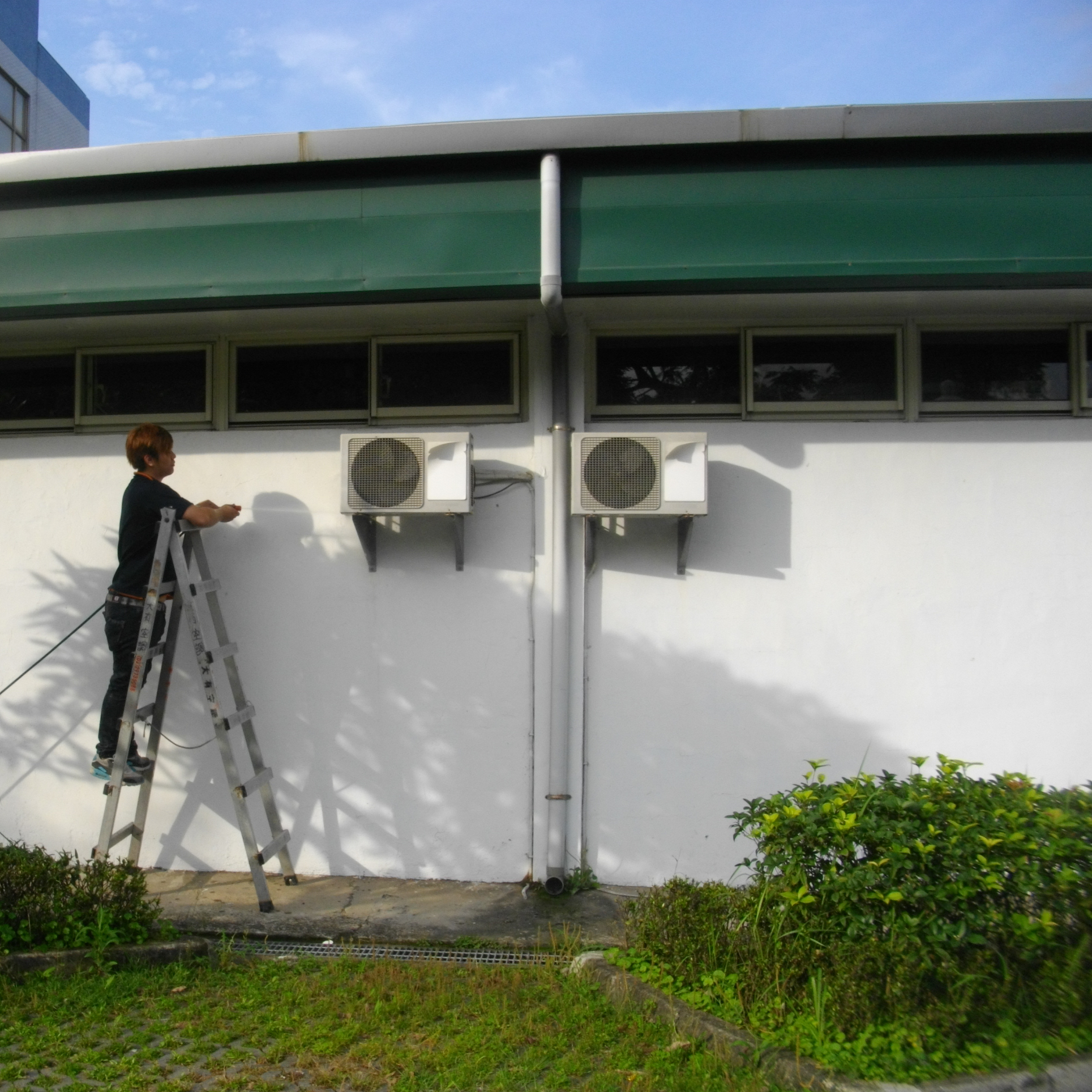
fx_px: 1356
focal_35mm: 38
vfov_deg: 43.9
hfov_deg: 43.3
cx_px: 365
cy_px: 547
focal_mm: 5.7
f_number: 5.5
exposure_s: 1/250
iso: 100
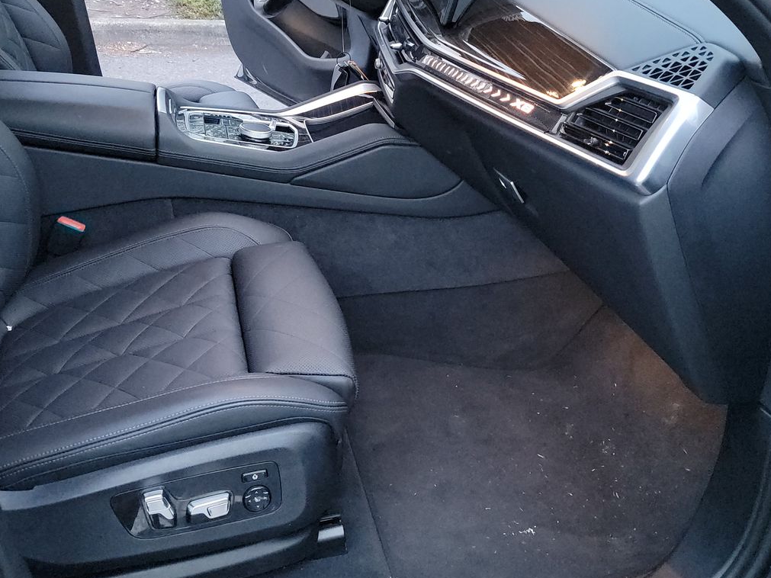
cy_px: 161
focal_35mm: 38
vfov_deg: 37.0
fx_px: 846
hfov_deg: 49.0
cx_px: 366
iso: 2850
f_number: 1.8
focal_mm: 6.7
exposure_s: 1/59
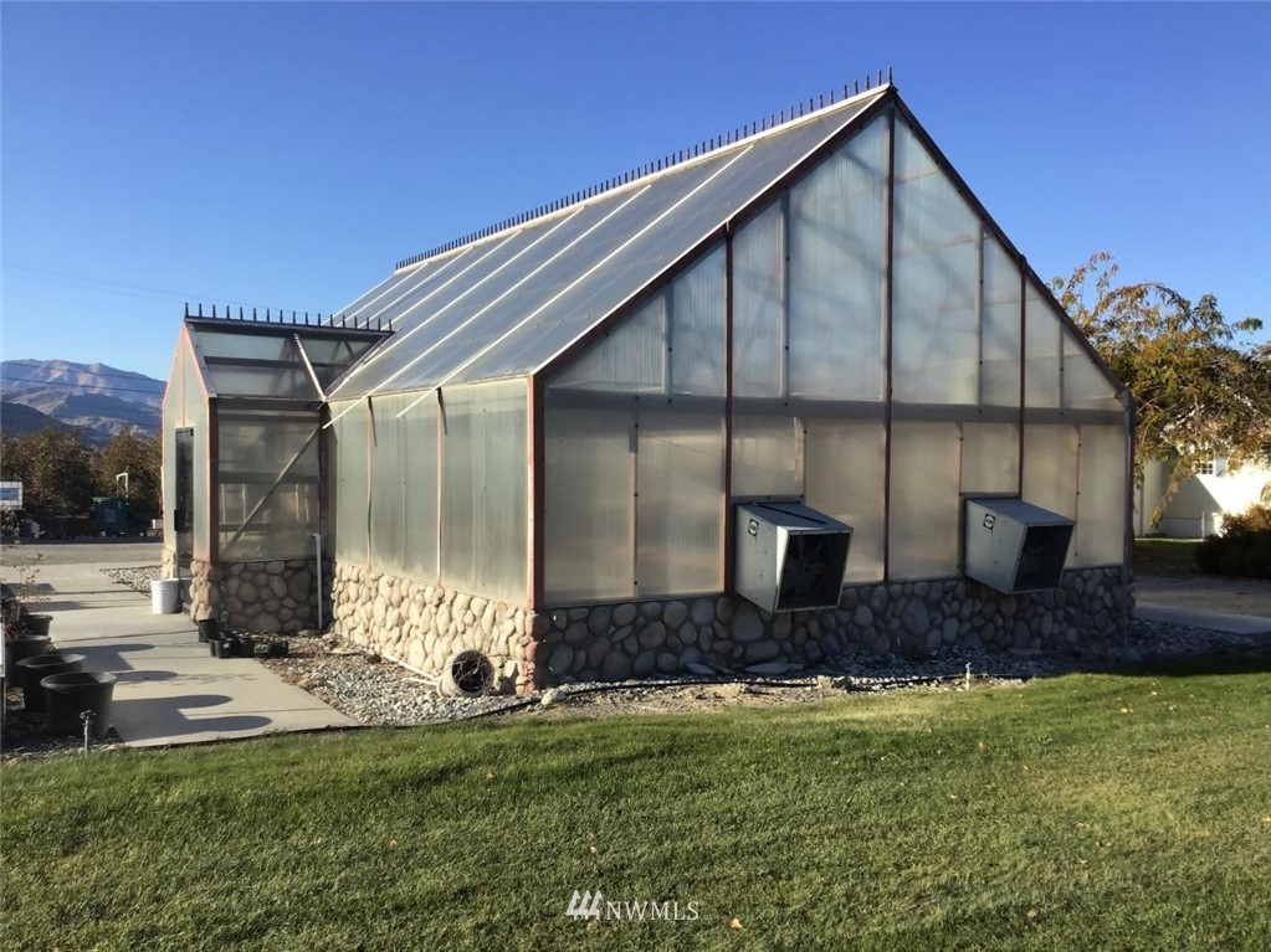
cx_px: 636
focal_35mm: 31
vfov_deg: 45.4
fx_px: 1138
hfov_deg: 58.4
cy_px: 476
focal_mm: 3.3
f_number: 2.4
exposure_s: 1/970
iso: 25
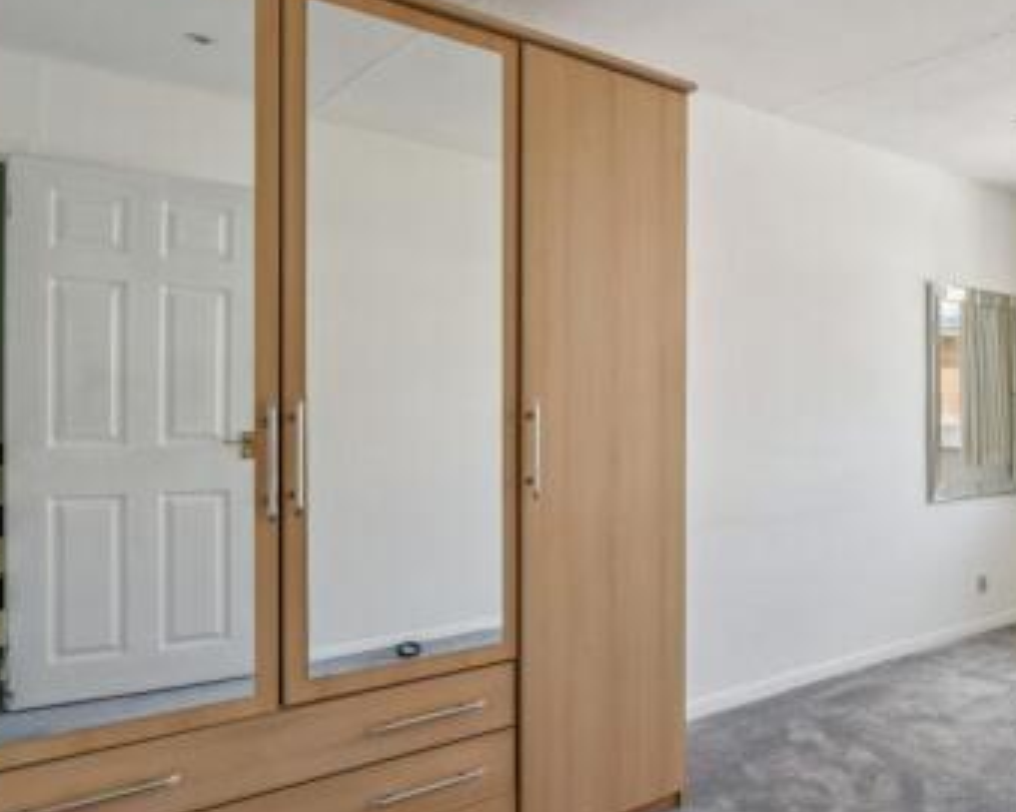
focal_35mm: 29
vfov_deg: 49.9
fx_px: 872
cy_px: 424
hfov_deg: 53.9
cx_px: 887
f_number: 5.6
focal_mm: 16
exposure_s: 1/80
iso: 640
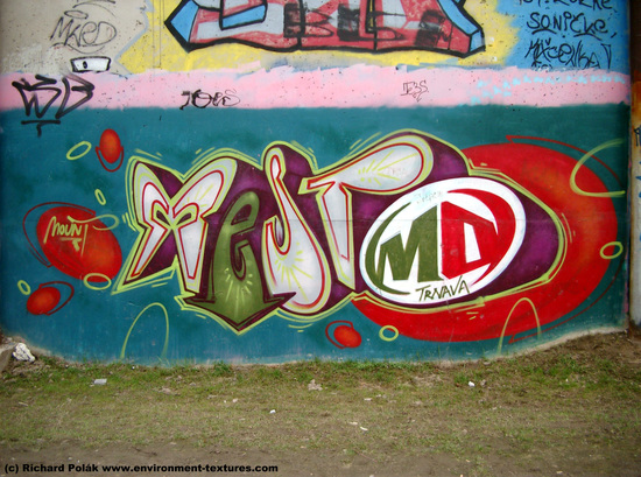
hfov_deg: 50.3
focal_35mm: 37
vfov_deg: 38.5
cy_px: 238
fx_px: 683
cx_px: 320
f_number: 2.6
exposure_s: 1/800
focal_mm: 7.6
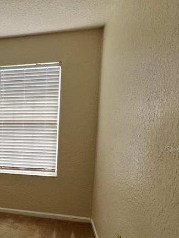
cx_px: -42
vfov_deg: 50.8
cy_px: 149
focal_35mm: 36
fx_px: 248
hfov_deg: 32.0
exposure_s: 1/196
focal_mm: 1.57
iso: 32
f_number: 1.8
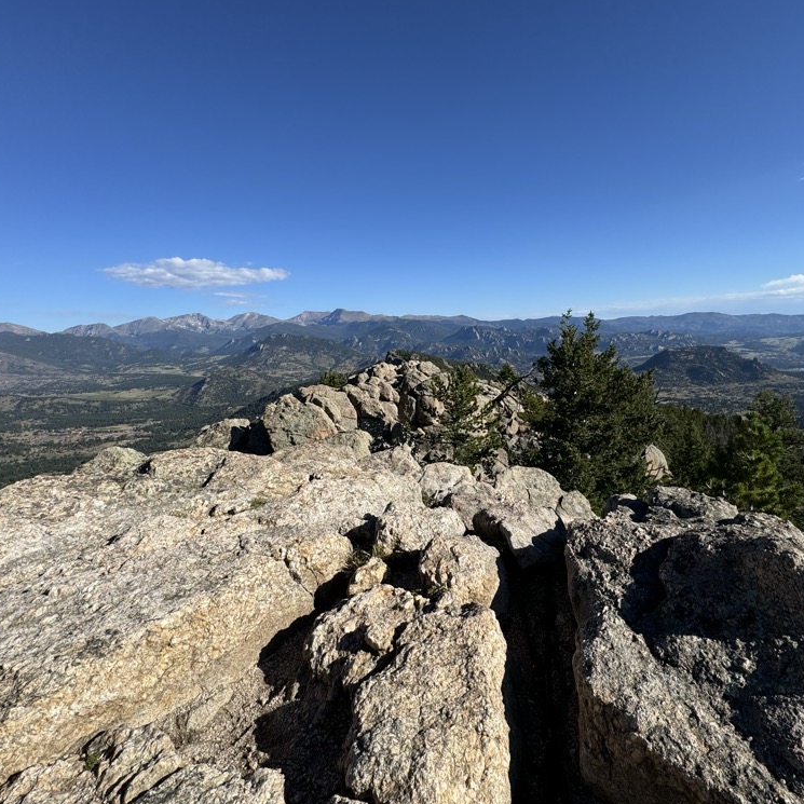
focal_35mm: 17
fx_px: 447
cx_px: 434
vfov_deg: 84.0
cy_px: 394
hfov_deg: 83.8
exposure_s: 1/2146
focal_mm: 2.22
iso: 40
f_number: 2.2
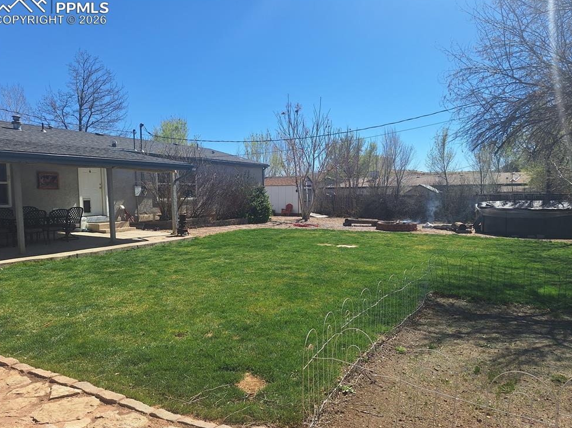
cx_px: 290
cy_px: 215
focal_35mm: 24
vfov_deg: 56.8
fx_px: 396
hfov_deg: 71.6
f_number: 1.8
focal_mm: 5.54
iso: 40
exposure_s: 1/2421
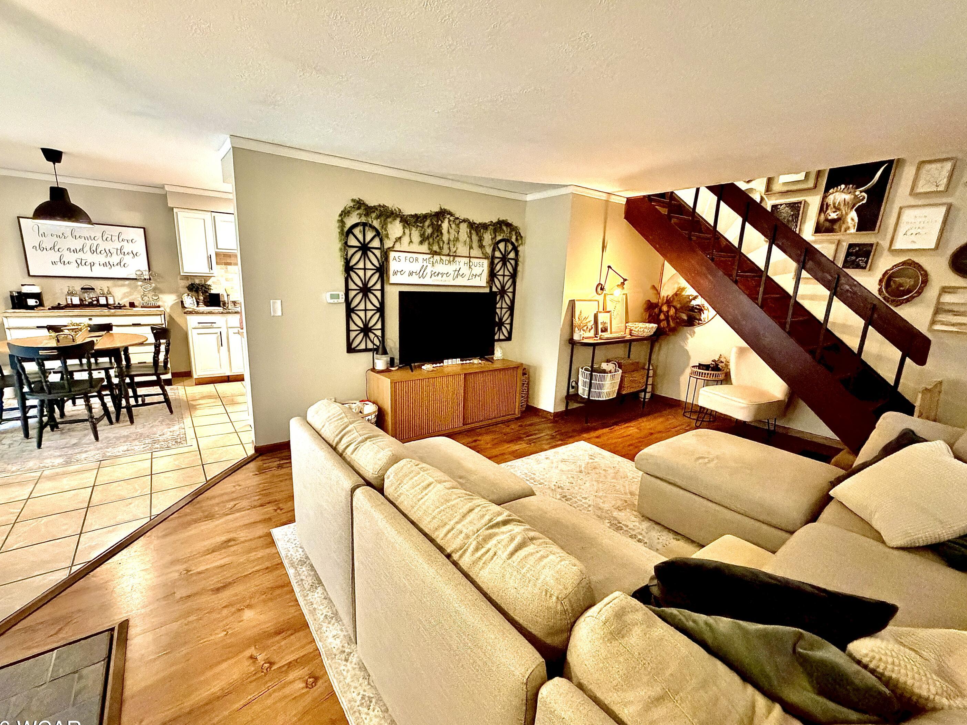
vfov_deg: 81.7
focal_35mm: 15
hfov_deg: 98.1
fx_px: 419
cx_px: 462
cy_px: 376
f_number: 2.2
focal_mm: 2.22
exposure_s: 1/60
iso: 1000
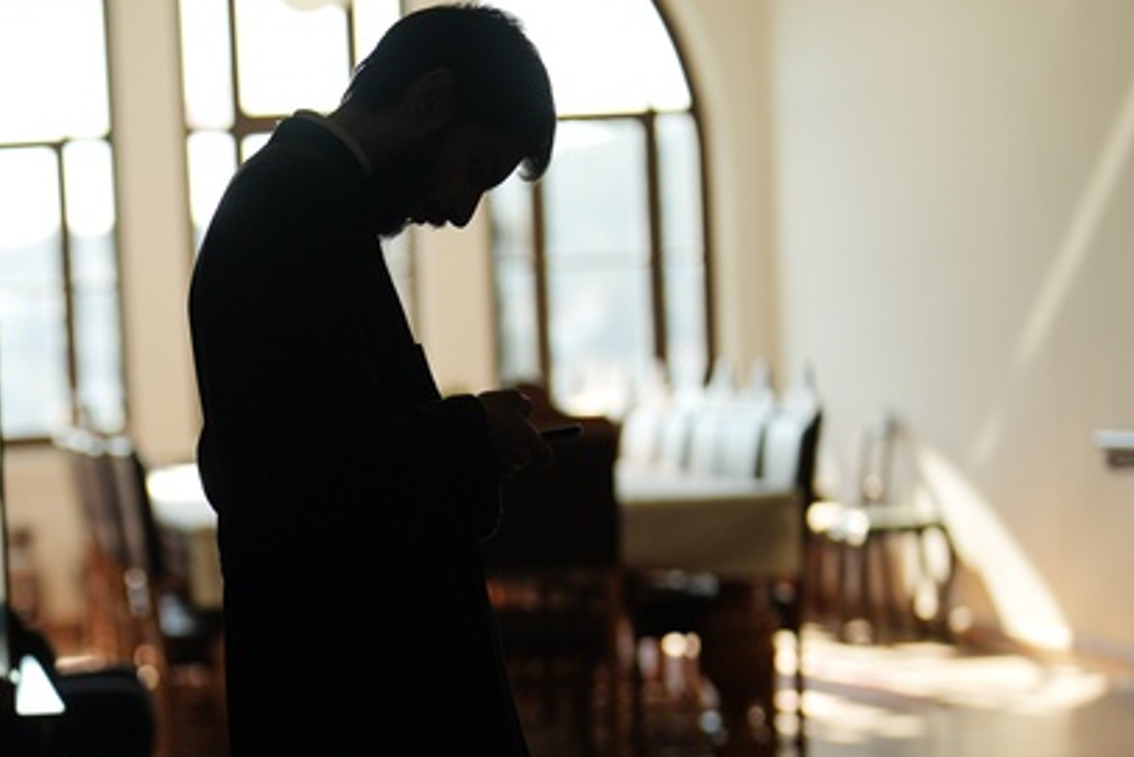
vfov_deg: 10.8
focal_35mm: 126
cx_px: 84
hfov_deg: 16.0
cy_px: 672
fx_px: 3970
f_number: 1.2
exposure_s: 1/2000
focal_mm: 50
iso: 200
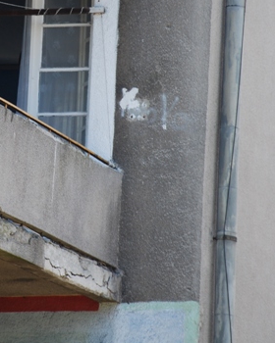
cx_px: 27
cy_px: 58
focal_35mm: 338
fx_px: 3439
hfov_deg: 4.6
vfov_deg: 5.7
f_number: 5.6
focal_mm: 105
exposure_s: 1/125
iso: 200
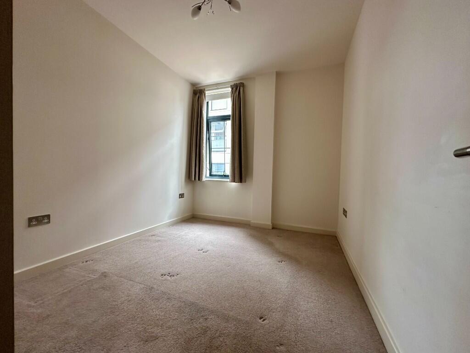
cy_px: 176
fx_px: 190
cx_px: 235
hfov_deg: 102.1
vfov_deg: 85.7
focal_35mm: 14
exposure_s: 1/100
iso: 200
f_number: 2.2
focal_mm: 2.22
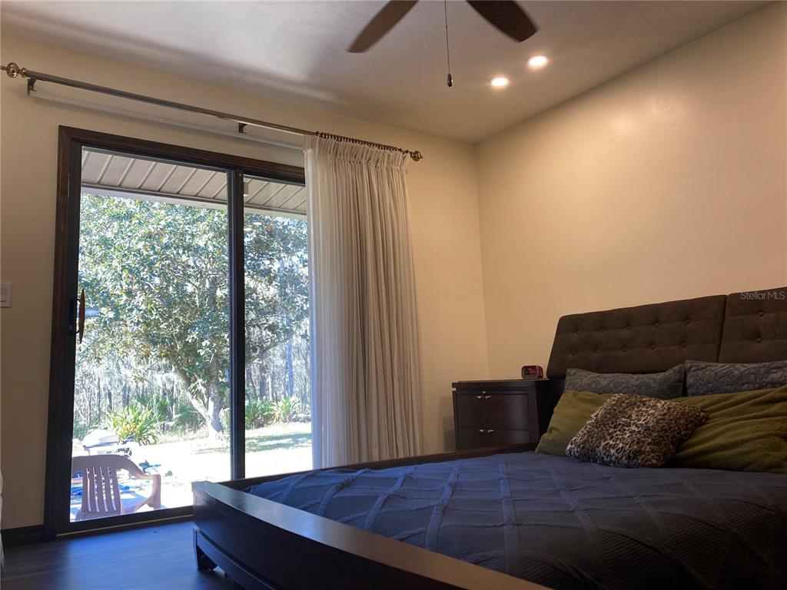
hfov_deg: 63.4
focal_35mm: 28
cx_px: 394
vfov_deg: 49.7
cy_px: 295
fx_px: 637
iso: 80
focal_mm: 3.99
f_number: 1.8
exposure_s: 1/121
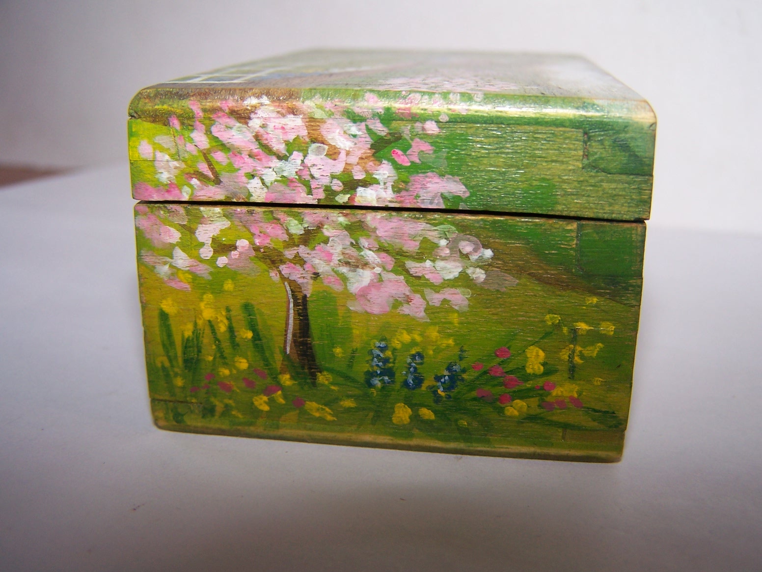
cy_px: 286
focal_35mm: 38
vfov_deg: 37.7
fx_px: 836
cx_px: 381
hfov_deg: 49.0
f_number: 2.8
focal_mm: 6.3
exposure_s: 1/60
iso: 80
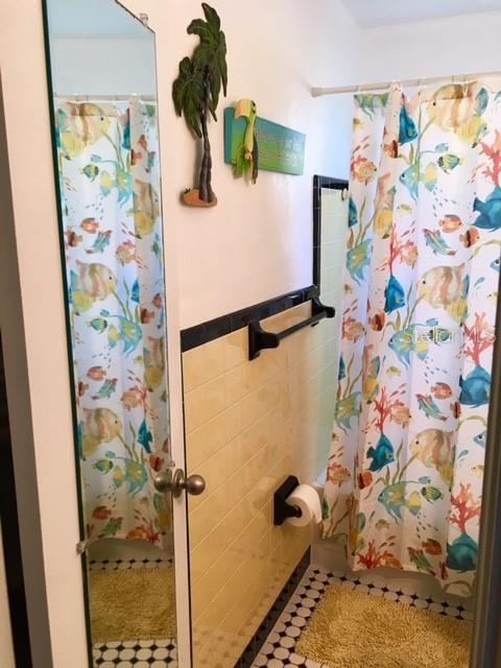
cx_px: 250
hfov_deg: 48.2
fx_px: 560
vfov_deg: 61.7
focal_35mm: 29
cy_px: 334
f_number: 2.2
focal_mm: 4.15
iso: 32
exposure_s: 1/30
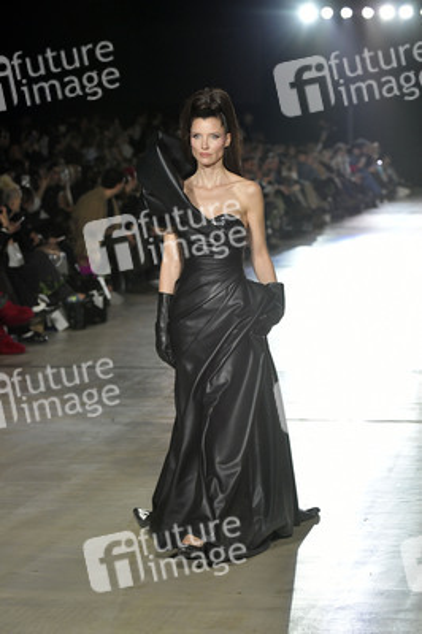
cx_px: 211
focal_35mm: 110
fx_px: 1937
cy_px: 317
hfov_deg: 12.4
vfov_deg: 18.6
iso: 3200
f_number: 5
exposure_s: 1/500
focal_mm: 110
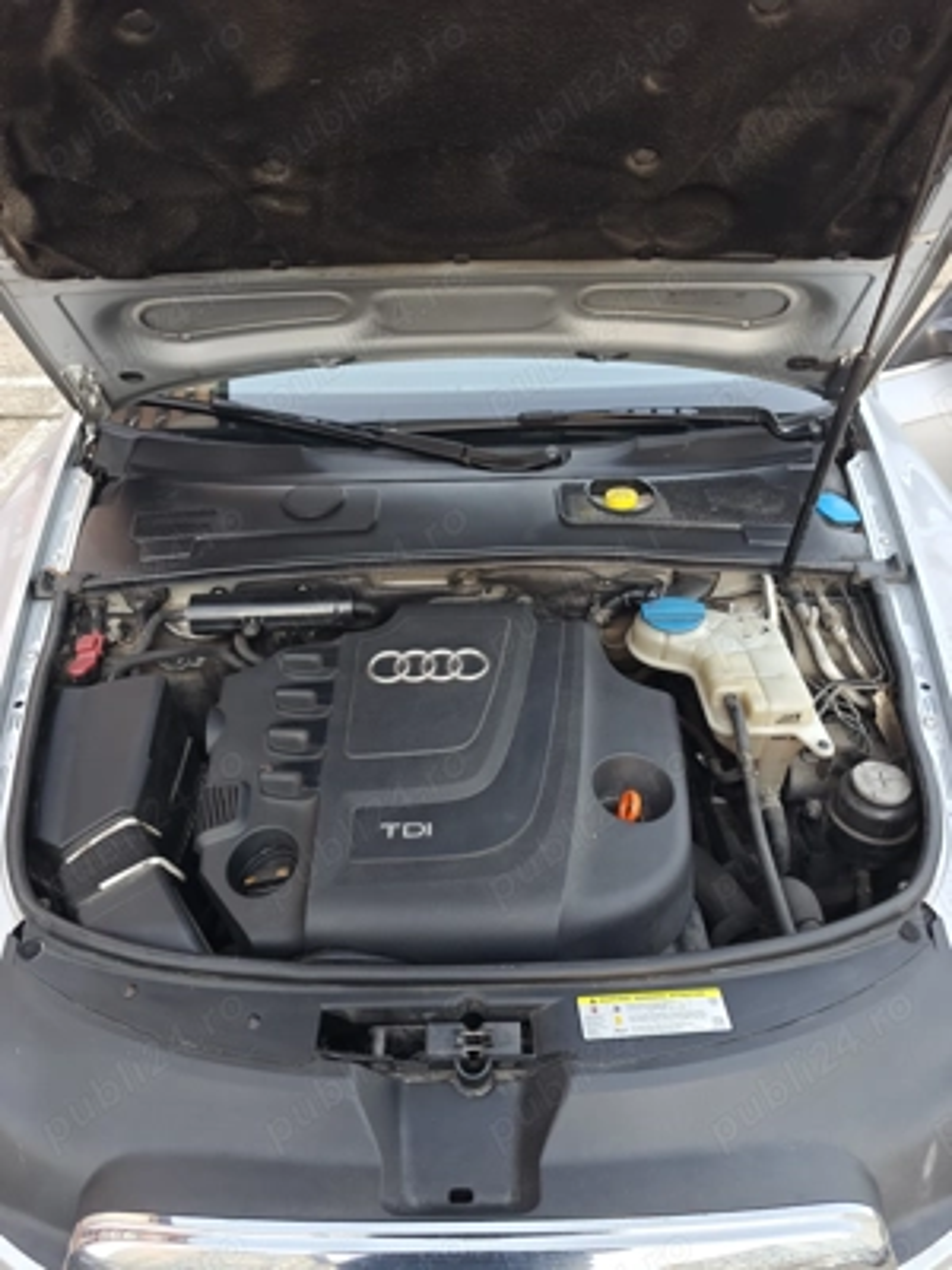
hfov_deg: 58.9
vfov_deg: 73.9
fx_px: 843
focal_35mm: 23
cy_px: 635
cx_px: 476
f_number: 1.6
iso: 320
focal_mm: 6.06
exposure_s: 1/100
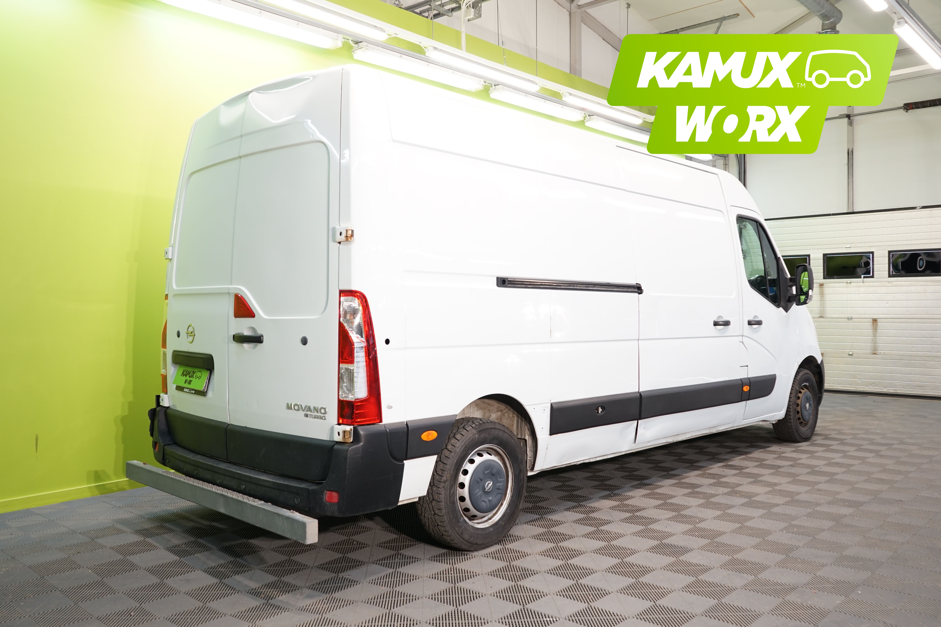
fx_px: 758
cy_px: 314
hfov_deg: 63.7
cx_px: 470
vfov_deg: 45.0
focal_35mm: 29
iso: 640
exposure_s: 1/25
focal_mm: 29
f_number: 5.6
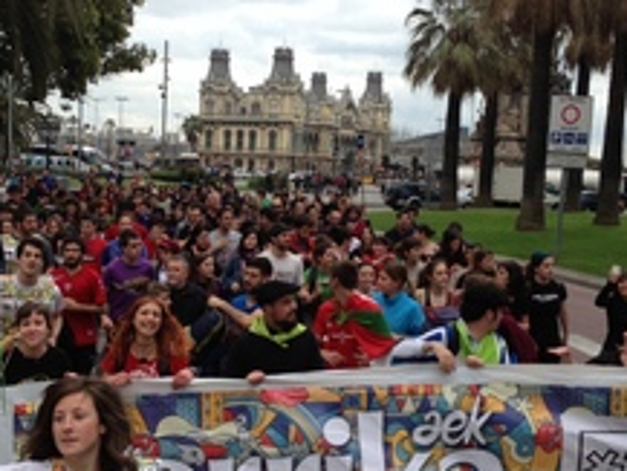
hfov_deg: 36.1
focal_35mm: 53
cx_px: 286
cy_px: 236
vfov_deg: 27.6
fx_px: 961
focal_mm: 4.13
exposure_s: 1/847
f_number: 2.4
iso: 50
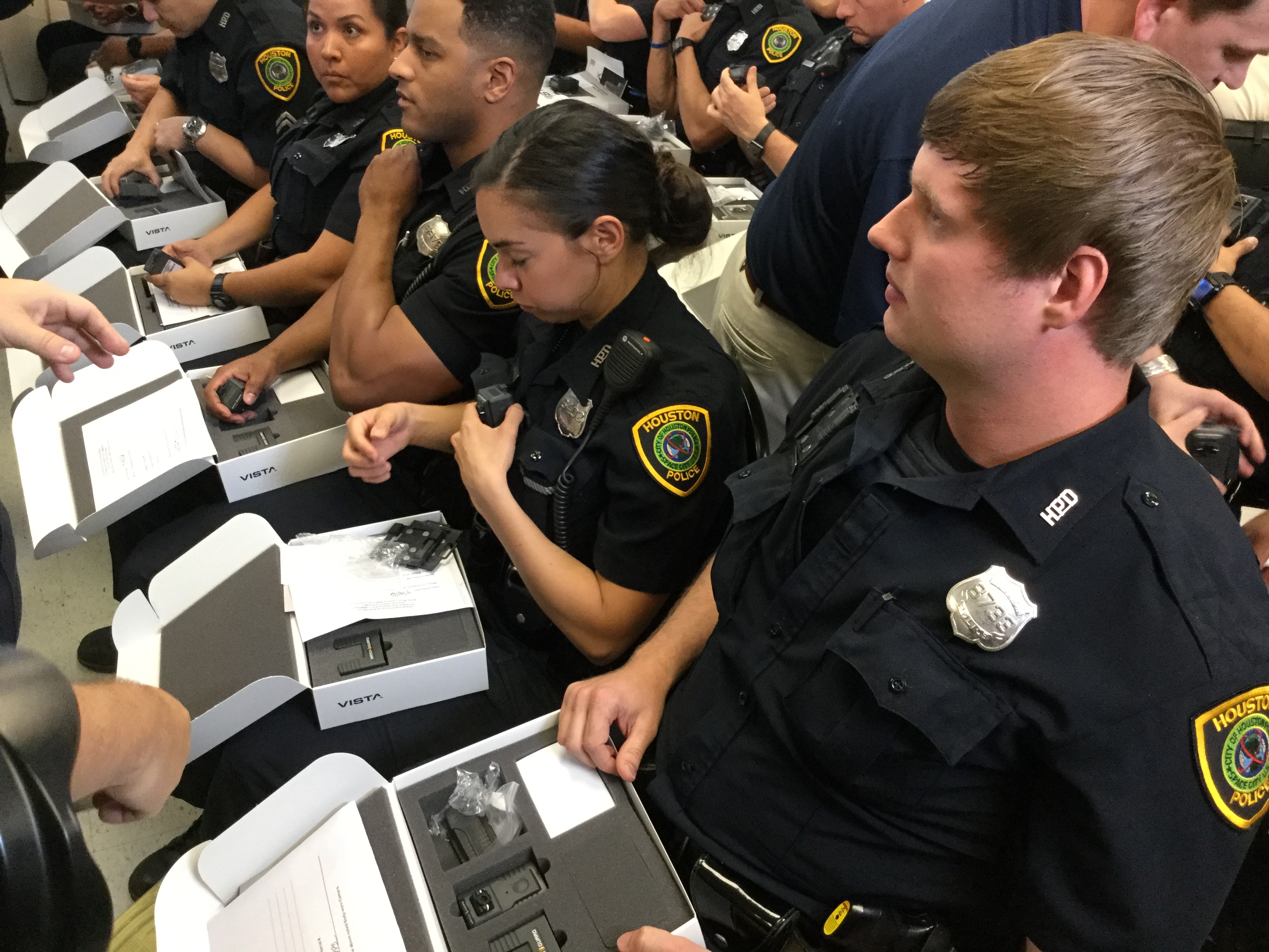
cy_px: 476
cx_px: 634
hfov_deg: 58.4
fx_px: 1136
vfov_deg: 45.4
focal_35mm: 31
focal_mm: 3.3
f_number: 2.4
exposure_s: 1/30
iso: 125
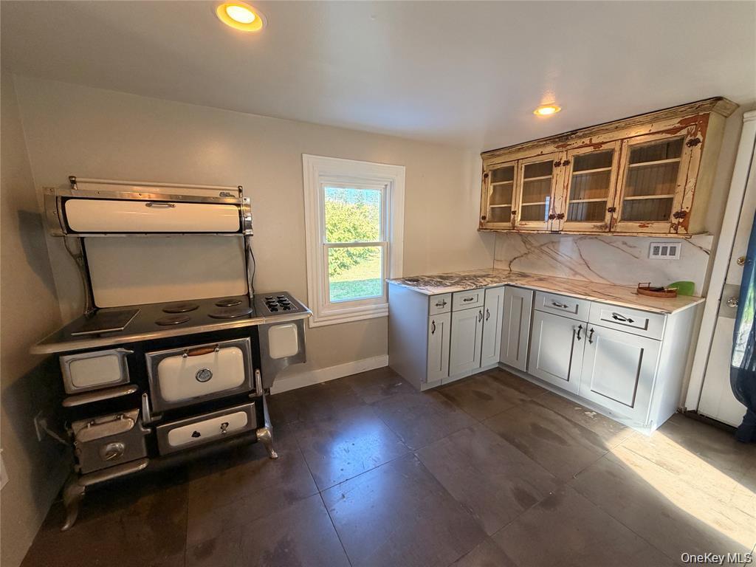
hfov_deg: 102.1
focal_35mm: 14
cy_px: 284
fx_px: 306
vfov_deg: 85.7
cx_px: 378
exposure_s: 1/60
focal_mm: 2.22
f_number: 2.2
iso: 160
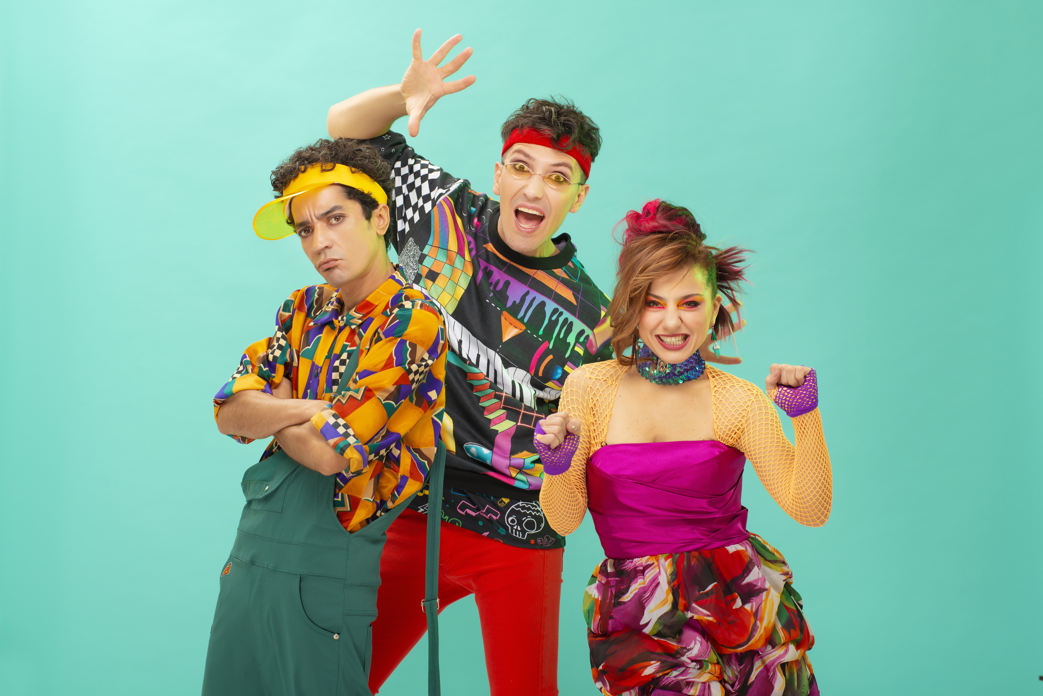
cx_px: 522
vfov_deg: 15.9
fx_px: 2492
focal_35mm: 86
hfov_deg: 23.6
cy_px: 348
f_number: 8
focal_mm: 86
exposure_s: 1/125
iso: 100
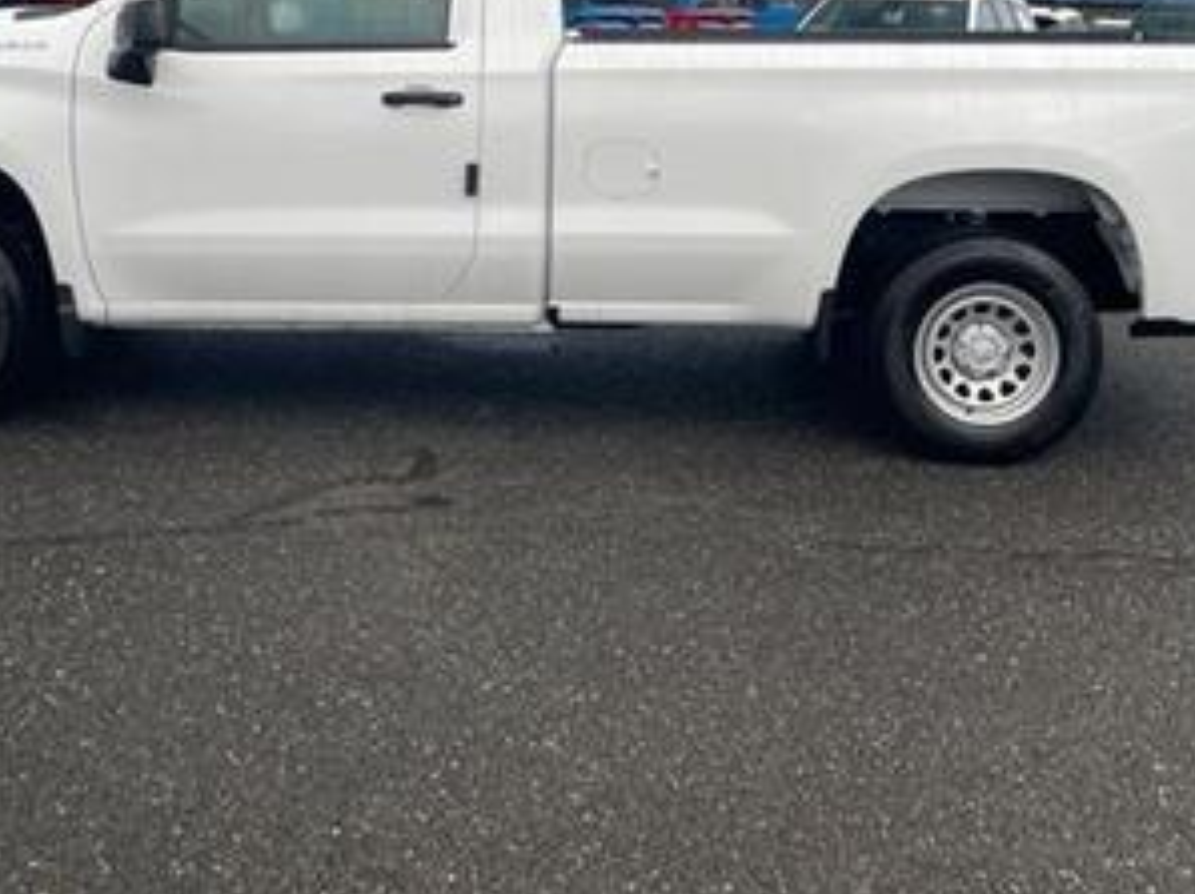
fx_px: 1518
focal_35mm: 44
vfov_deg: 31.8
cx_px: 521
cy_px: 152
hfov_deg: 42.9
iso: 32
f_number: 1.6
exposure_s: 1/498
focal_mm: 4.2
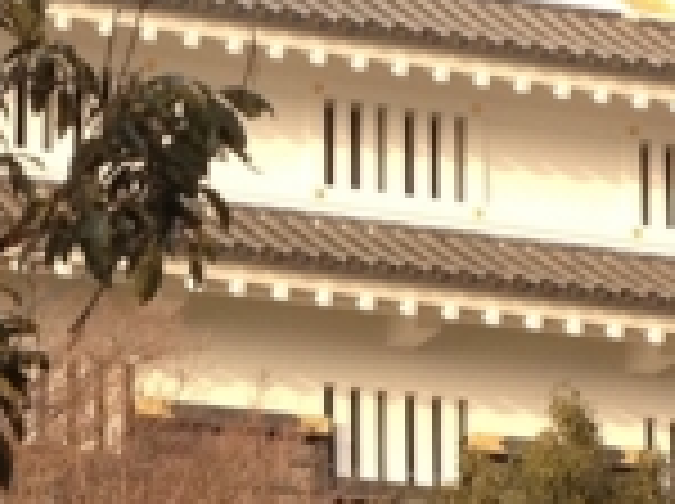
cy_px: 482
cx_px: 328
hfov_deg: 8.3
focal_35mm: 239
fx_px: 4653
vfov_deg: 6.2
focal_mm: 4.28
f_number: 2.4
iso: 64
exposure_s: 1/223
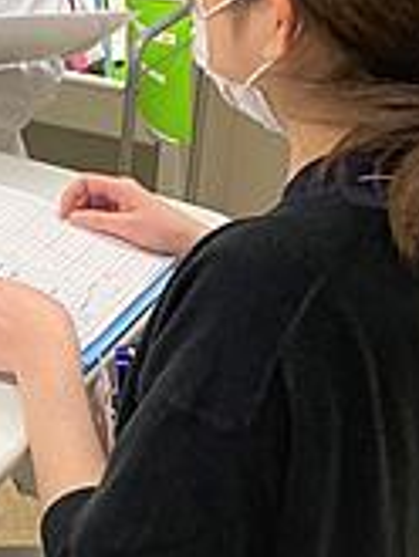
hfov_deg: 23.1
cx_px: 108
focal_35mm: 63
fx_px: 1015
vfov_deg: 29.3
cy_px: 47
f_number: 1.8
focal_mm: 4.25
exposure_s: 1/120
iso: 80
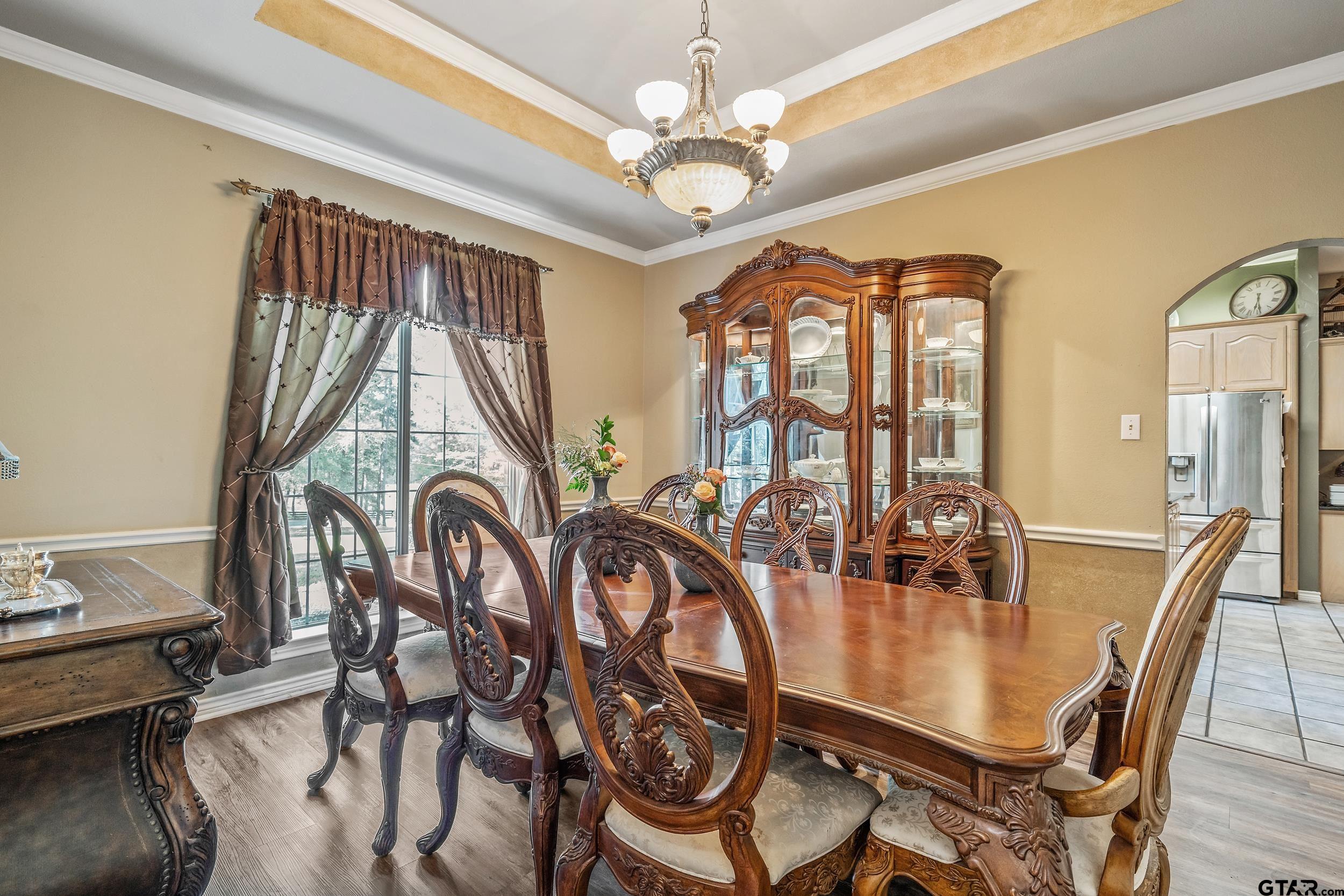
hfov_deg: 93.3
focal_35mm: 17
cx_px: 672
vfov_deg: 70.4
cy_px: 448
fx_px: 635
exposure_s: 1/3
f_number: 8
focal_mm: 17
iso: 800
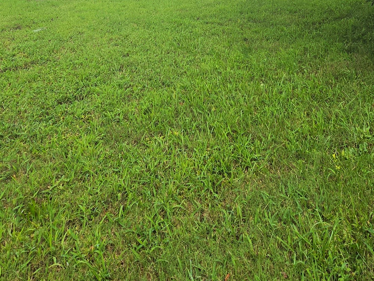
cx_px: 243
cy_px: -70
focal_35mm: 35
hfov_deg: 51.8
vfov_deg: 32.4
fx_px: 378
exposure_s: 1/1636
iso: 40
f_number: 1.9
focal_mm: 2.2
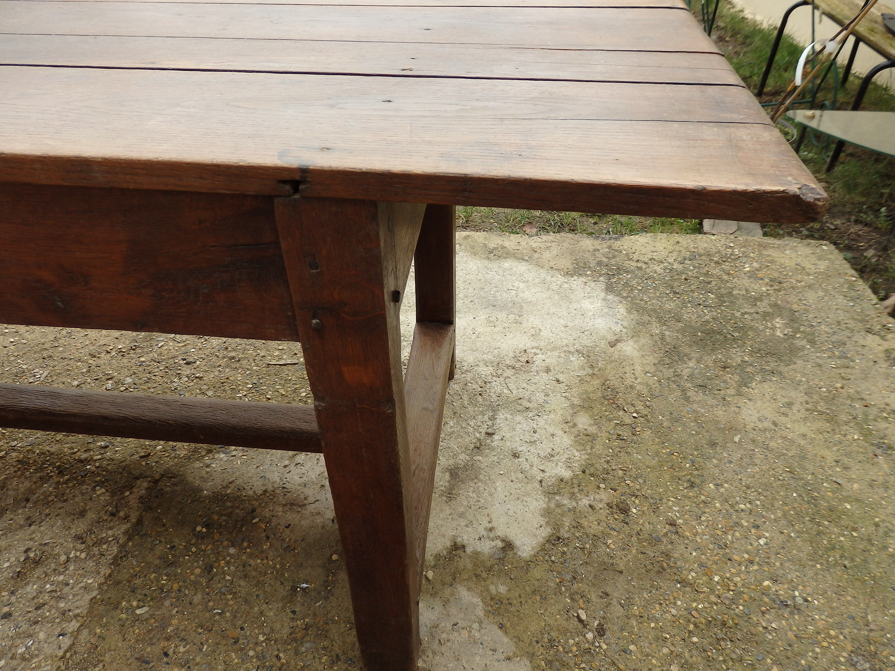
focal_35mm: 25
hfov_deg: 69.4
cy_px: 336
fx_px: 646
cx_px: 448
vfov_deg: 54.9
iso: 125
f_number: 3
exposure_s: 1/400
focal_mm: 4.5
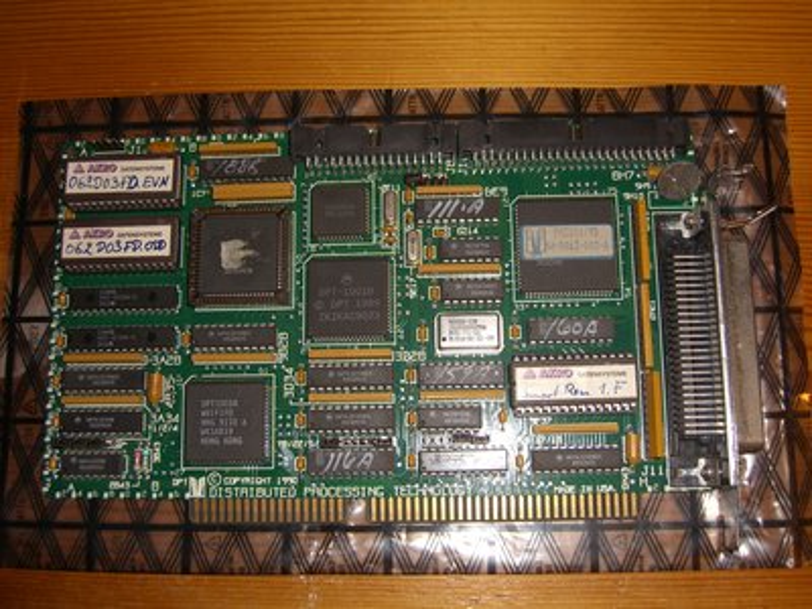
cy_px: 304
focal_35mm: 38
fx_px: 891
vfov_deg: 37.7
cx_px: 406
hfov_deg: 49.0
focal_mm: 7.9
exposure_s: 1/60
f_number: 2.8
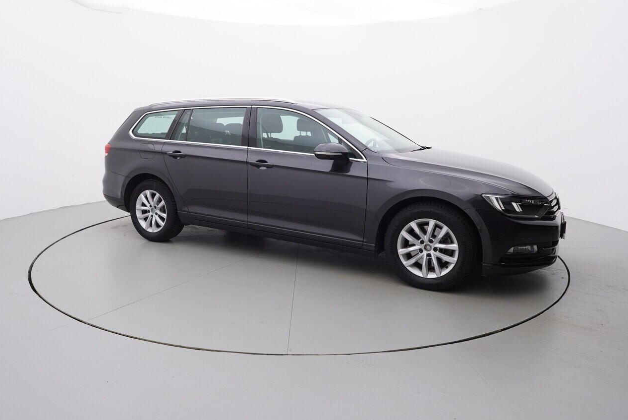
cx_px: 298
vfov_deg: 50.3
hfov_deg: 70.2
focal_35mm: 26
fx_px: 446
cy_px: 194
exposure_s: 1/80
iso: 200
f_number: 5
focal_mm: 15
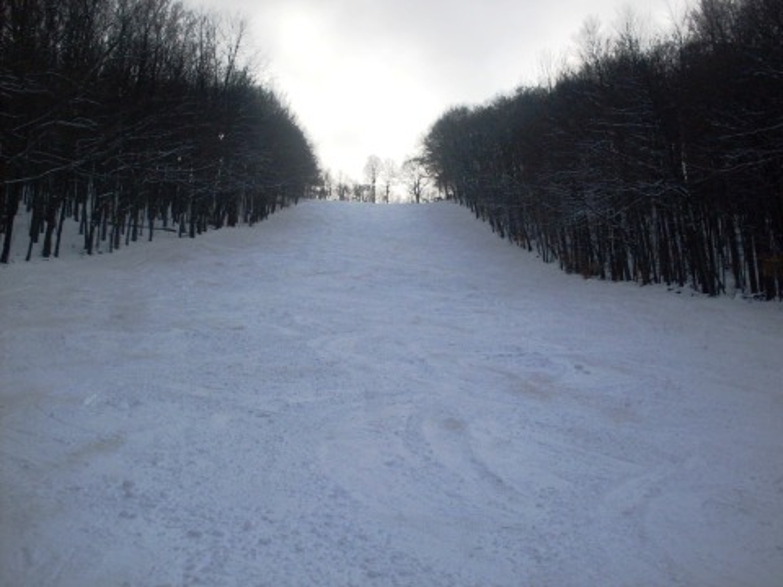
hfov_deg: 49.0
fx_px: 860
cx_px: 392
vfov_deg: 37.7
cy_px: 294
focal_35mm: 38
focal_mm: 6.3
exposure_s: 1/350
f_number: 8.4
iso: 80
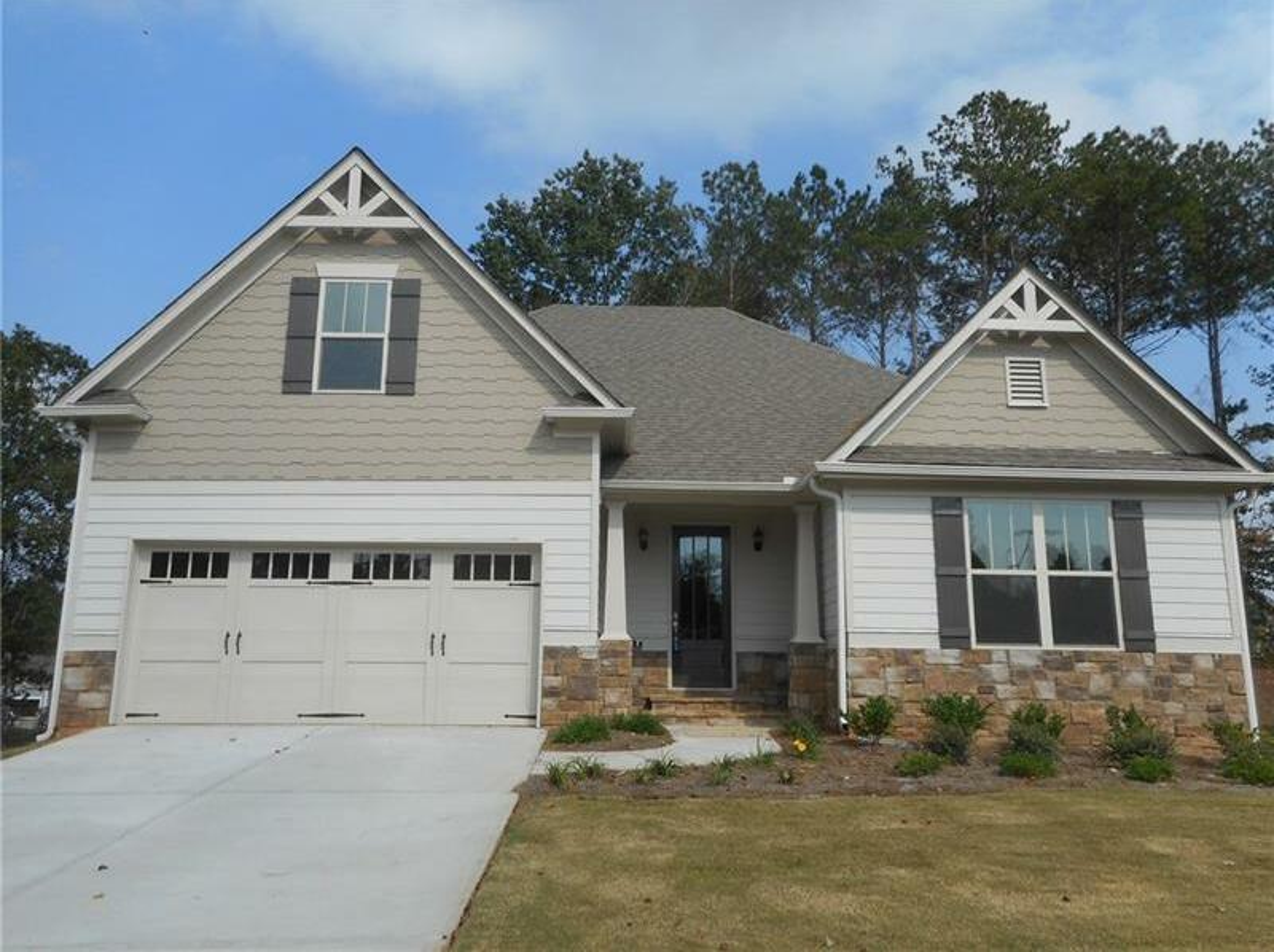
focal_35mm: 25
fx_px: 919
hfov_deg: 69.5
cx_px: 637
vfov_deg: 54.8
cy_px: 476
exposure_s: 1/1000
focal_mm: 4.5
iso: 80
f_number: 3.7
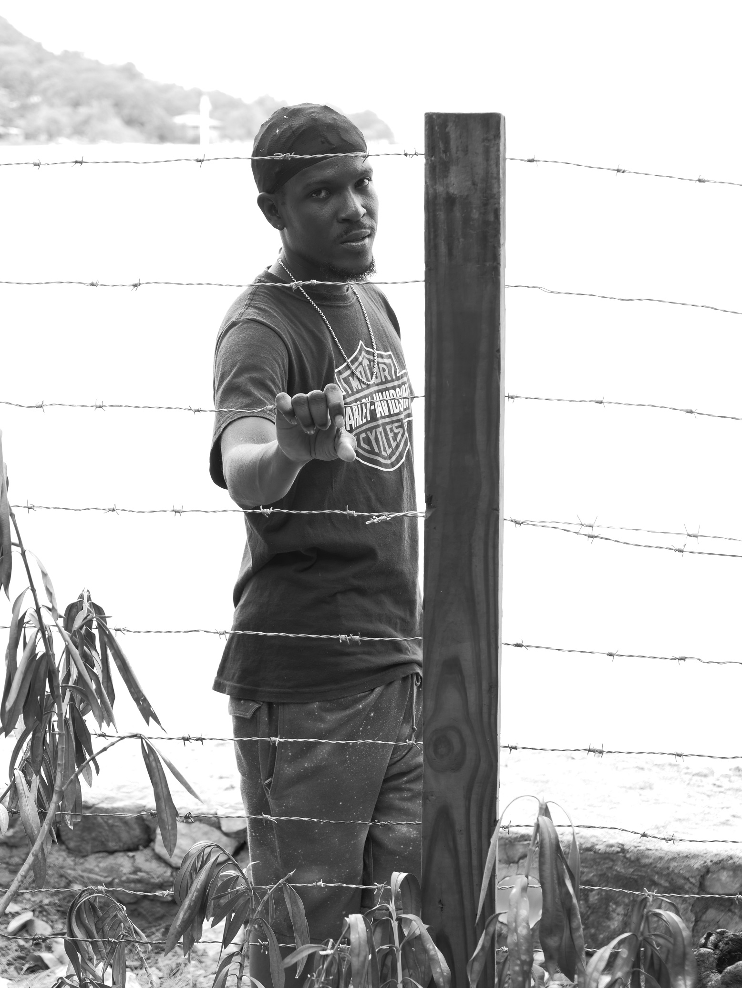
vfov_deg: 23.3
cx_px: 371
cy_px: 494
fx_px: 2400
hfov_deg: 17.6
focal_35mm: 84
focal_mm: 42
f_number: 3.9
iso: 100
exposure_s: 1/60
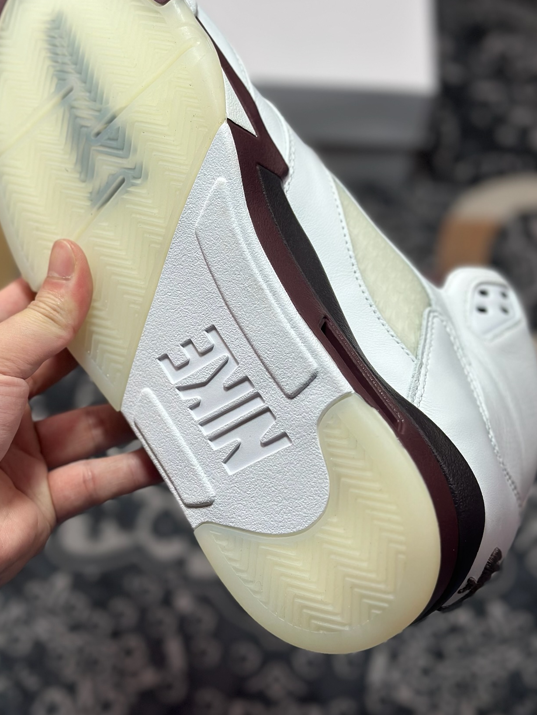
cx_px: 218
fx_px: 1241
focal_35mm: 60
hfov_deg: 24.4
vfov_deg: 32.1
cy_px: 284
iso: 80
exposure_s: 1/830
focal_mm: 6.86
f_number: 1.78
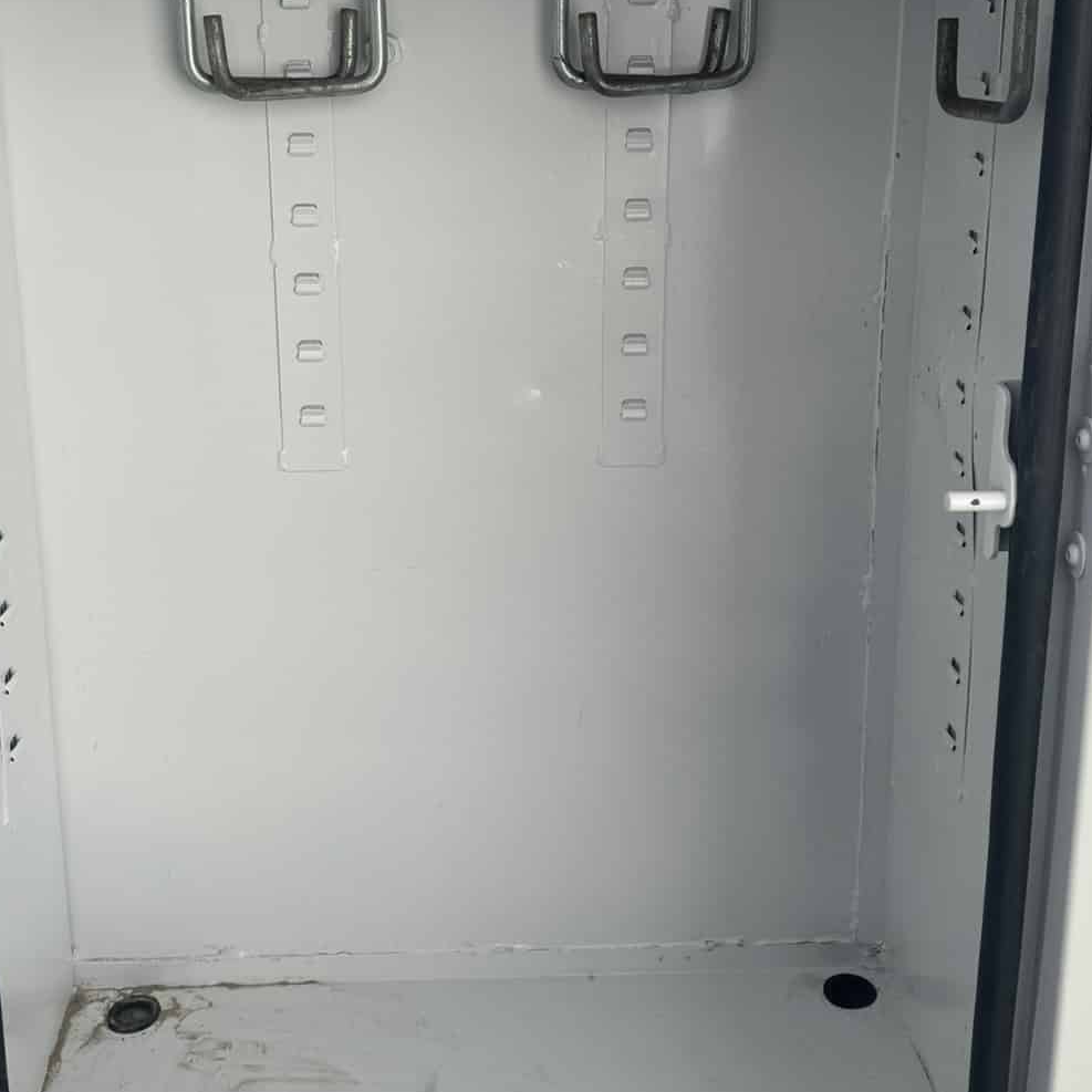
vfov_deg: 37.8
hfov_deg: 38.3
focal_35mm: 44
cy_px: 347
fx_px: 1570
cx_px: 487
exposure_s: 1/4049
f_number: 1.78
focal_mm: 6.76
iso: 80
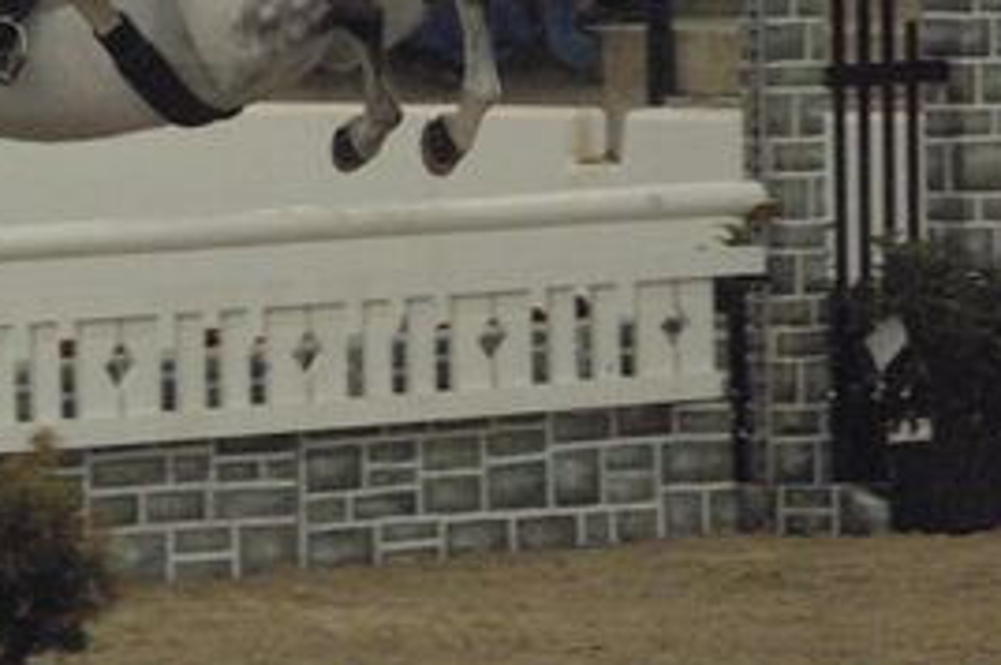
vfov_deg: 1.9
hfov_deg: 2.9
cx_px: 34
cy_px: -103
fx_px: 19912
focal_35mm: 717
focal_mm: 200
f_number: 2.8
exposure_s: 1/320
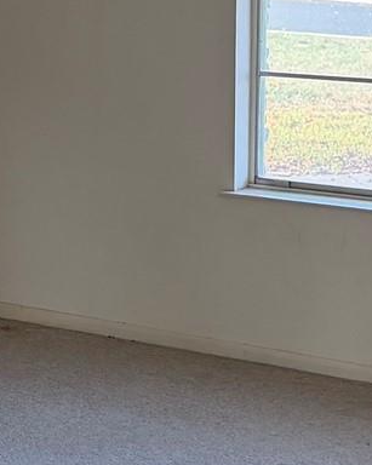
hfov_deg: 12.2
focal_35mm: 125
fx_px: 1721
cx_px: 11
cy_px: 29
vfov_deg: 15.2
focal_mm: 6.76
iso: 200
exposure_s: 1/85
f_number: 1.78
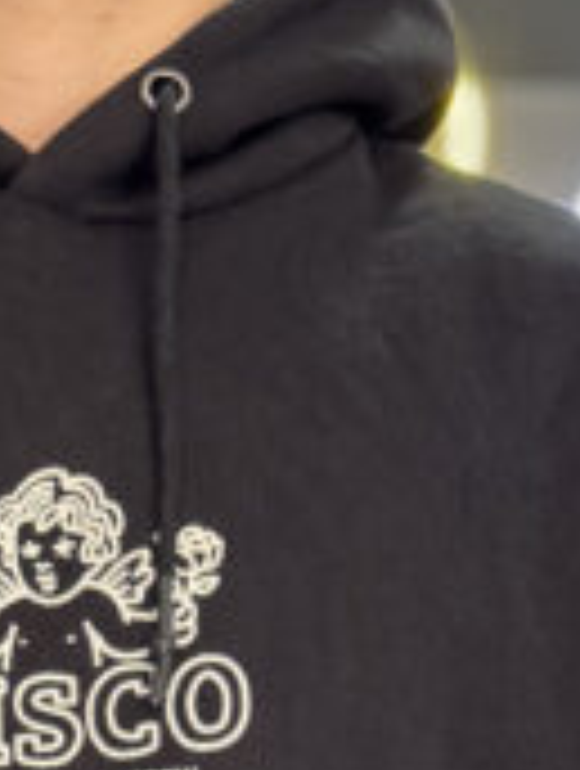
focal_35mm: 112
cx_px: 40
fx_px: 2493
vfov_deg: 14.0
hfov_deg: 13.1
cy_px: 1666
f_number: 1.78
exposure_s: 1/104
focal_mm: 6.76
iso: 200
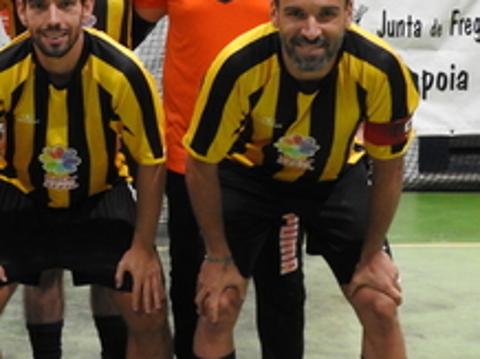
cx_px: -35
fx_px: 1260
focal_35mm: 91
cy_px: 159
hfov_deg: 20.6
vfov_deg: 16.2
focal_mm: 5.9
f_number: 4.5
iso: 400
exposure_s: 1/10
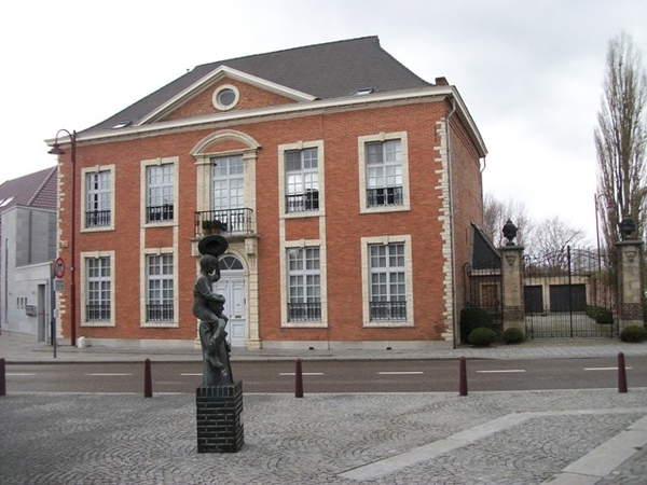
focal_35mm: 32
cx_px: 324
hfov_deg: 56.8
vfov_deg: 44.2
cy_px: 242
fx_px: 598
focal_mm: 5.7
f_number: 2.9
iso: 80
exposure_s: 1/250
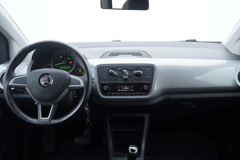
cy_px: 80
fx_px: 240
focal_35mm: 36
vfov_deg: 36.9
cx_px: 120
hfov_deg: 53.1
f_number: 2.8
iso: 160
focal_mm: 24
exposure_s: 1/40
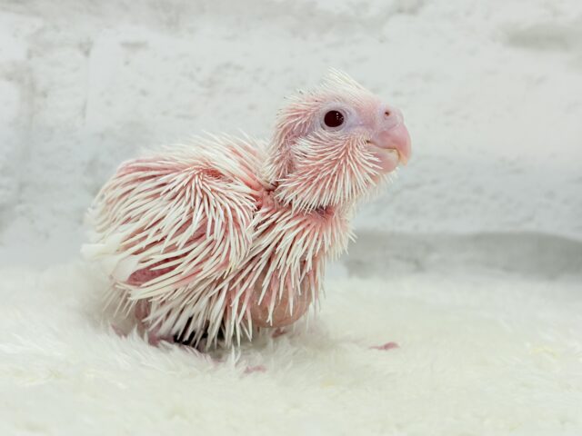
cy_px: 218
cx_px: 291
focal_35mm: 52
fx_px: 874
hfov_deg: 36.8
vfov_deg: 28.0
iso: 80
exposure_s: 1/100
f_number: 1.6
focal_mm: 5.96
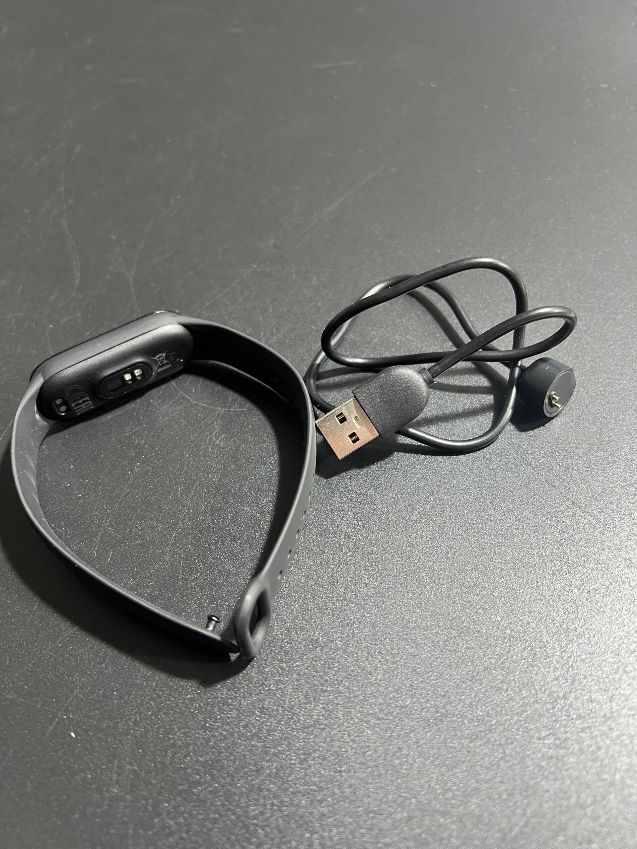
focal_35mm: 26
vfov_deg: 67.3
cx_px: 318
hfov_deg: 53.1
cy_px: 424
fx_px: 638
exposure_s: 1/50
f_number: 1.5
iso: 80
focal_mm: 5.7
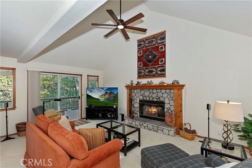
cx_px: 126
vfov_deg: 77.4
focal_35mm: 15
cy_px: 84
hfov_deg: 100.4
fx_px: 105
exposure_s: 1/30
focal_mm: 10
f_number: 8
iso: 400
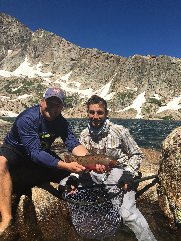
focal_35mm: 29
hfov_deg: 48.2
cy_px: 120
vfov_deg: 61.7
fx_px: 202
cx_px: 90
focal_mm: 4.15
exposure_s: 1/2024
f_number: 2.2
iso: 25
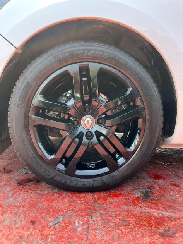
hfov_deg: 53.1
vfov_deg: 67.3
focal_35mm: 26
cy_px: 122
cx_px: 92
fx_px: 183
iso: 50
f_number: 1.6
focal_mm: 5.1
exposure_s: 1/172
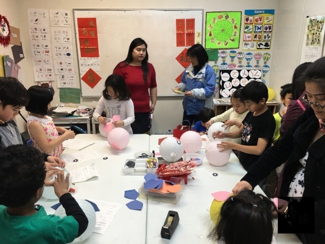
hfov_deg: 61.7
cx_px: 162
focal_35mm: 29
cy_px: 122
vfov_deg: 48.2
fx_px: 272
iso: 25
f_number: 2.2
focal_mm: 4.15
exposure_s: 1/30
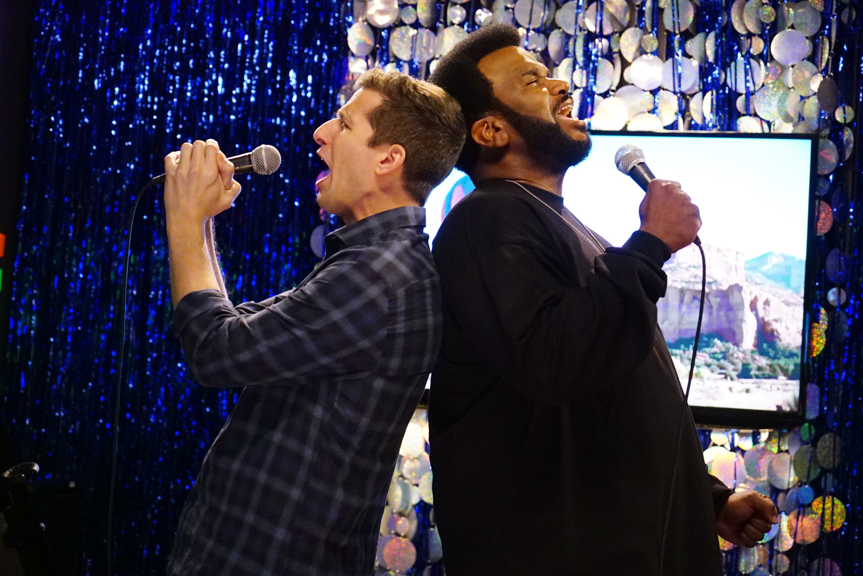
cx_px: 432
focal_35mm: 61
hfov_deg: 32.9
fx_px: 1463
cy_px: 288
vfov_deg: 22.3
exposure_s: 1/250
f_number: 4
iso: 16000
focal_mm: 61
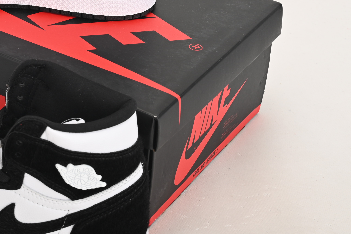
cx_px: 39
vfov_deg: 13.0
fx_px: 1024
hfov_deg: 19.1
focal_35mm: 105
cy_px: 41
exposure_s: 1/200
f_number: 11
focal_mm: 45
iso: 100
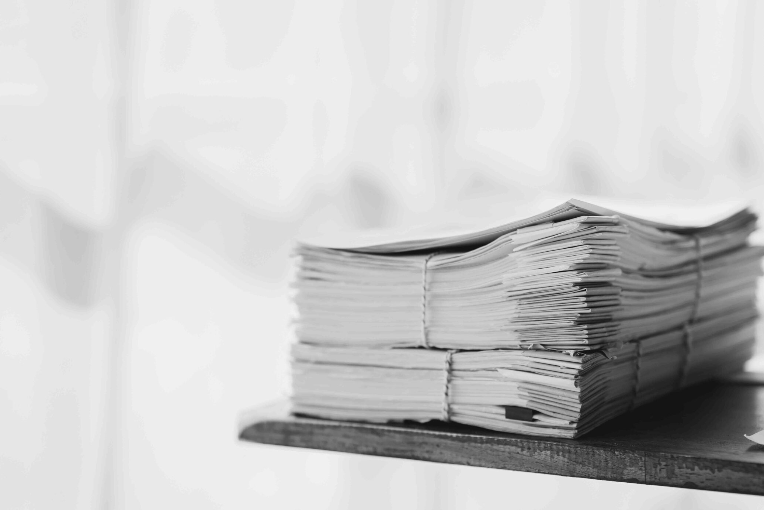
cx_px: 381
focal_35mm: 105
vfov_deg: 13.0
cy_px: 277
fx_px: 2228
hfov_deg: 19.5
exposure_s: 1/1000
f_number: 1.8
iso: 100
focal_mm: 85
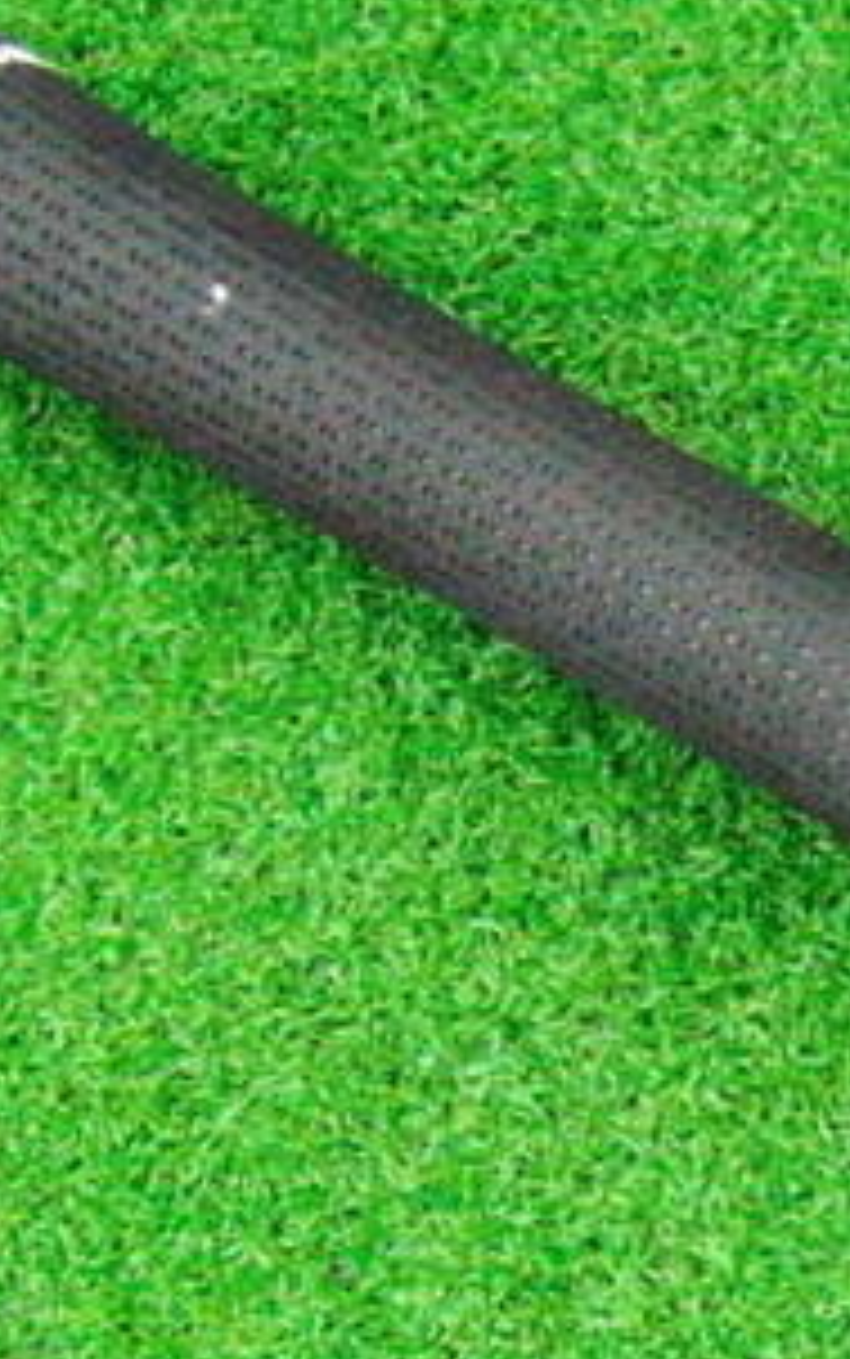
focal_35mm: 83
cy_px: 968
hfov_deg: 14.9
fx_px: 3073
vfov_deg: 24.7
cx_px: 1178
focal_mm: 6.42
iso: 3200
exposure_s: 1/125
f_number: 3.6
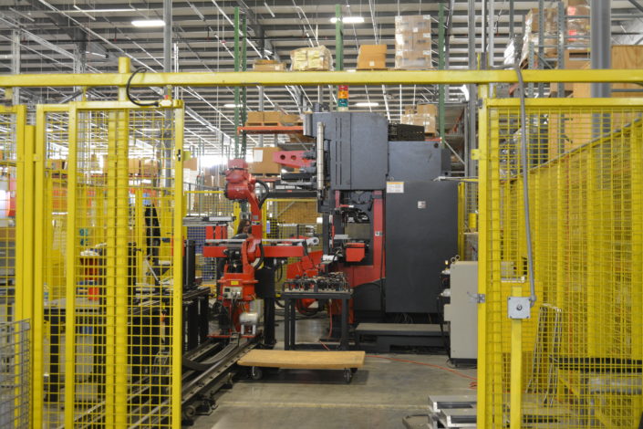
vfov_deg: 25.8
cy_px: 214
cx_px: 322
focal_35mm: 52
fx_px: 938
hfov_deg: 37.9
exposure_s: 1/15
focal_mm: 35
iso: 1600
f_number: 5
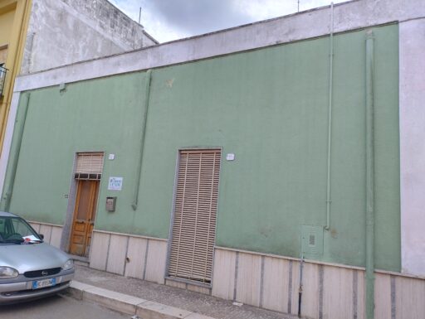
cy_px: 160
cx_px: 212
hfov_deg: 69.3
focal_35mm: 25
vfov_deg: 55.0
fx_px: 307
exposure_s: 1/174
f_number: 1.7
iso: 100
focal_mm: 4.71
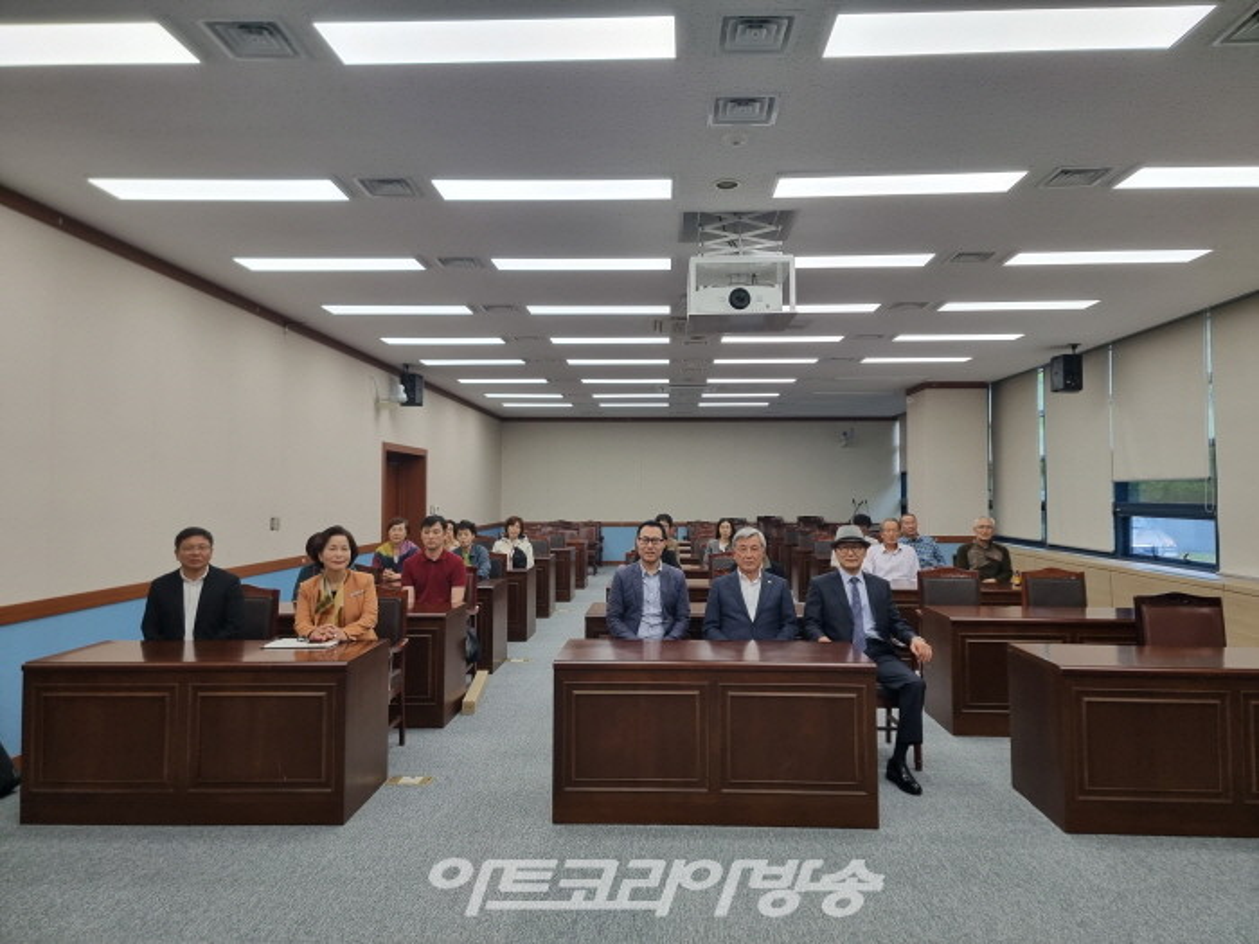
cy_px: 472
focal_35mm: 24
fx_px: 873
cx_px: 630
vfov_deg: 56.8
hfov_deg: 71.6
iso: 50
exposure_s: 1/120
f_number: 1.8
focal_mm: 6.7
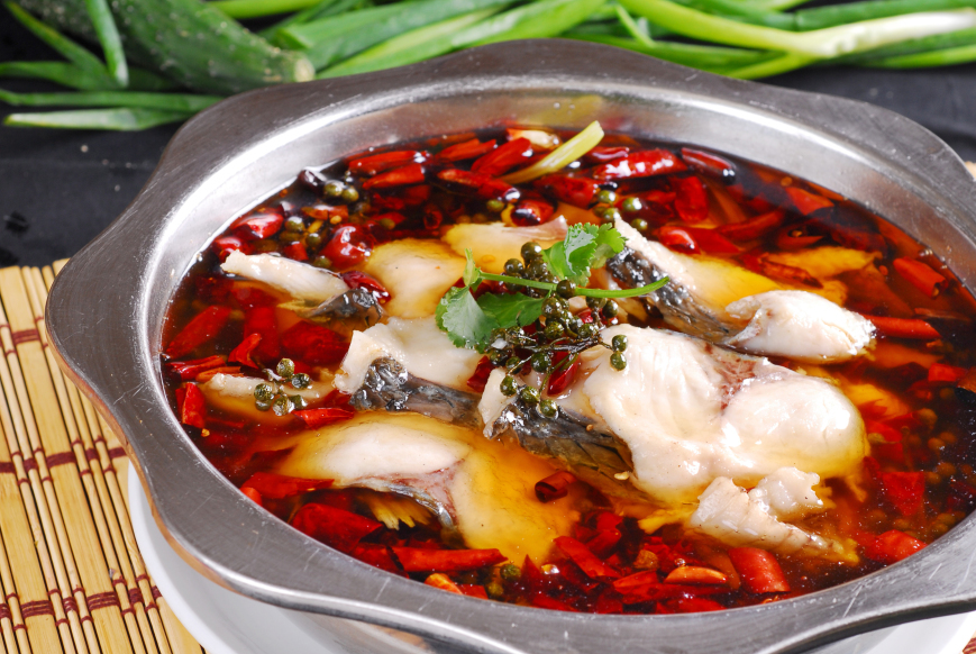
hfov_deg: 19.2
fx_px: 2878
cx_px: 557
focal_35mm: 106
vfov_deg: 13.0
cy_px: 382
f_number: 9
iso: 160
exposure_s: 1/160
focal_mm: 60
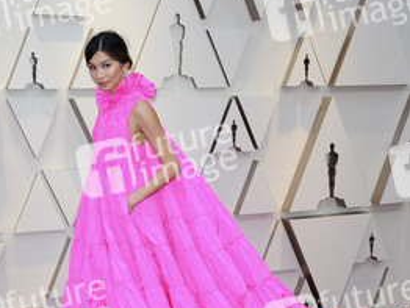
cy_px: 239
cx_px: 203
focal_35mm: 66
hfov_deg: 29.4
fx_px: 782
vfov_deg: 22.0
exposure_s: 1/250
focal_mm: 45
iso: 800
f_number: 8
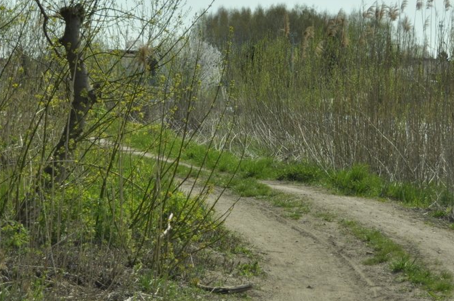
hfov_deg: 16.9
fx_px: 1524
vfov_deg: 11.3
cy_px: 103
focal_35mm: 121
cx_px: 271
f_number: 5
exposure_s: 1/4000
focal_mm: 36
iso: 320
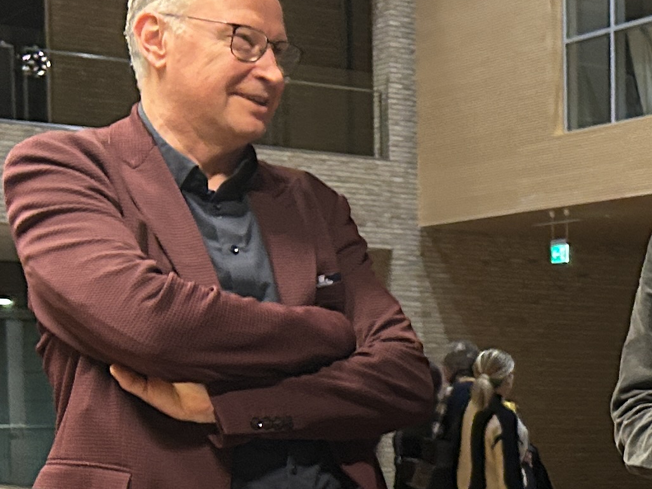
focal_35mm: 102
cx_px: 863
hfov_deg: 17.9
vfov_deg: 14.1
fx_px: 1921
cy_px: 585
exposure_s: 1/50
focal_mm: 5.7
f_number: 1.5
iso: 250
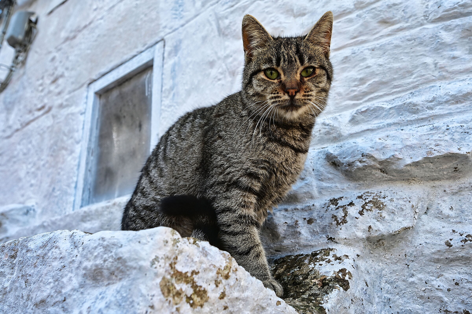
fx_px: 393
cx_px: 236
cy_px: 157
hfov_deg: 62.0
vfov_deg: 43.6
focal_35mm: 30
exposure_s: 1/40
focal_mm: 30
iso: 100
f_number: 8
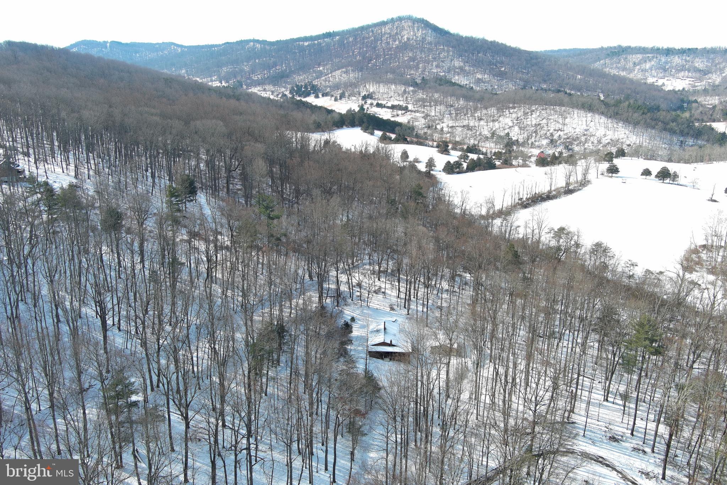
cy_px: 242
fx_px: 586
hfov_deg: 63.7
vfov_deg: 45.0
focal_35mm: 29
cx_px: 364
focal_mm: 10.57
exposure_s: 1/503
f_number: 2.8
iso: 100
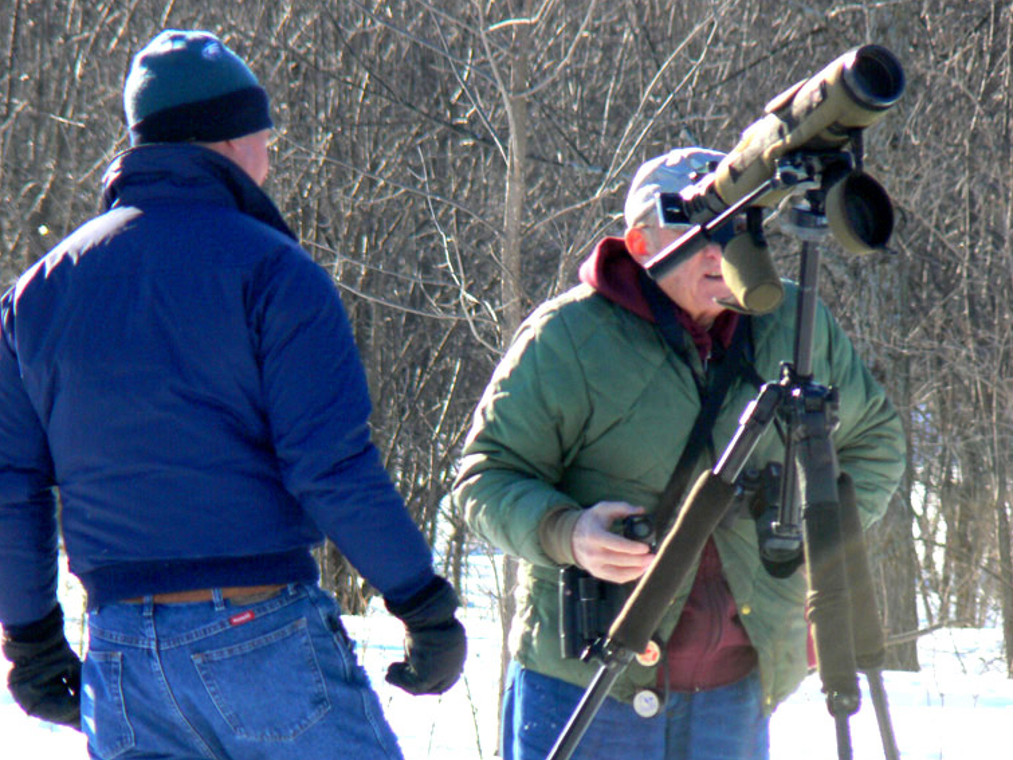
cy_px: 397
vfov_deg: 3.3
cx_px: 491
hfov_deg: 4.5
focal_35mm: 445
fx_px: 13020
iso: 200
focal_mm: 88.8
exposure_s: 1/320
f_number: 5.6
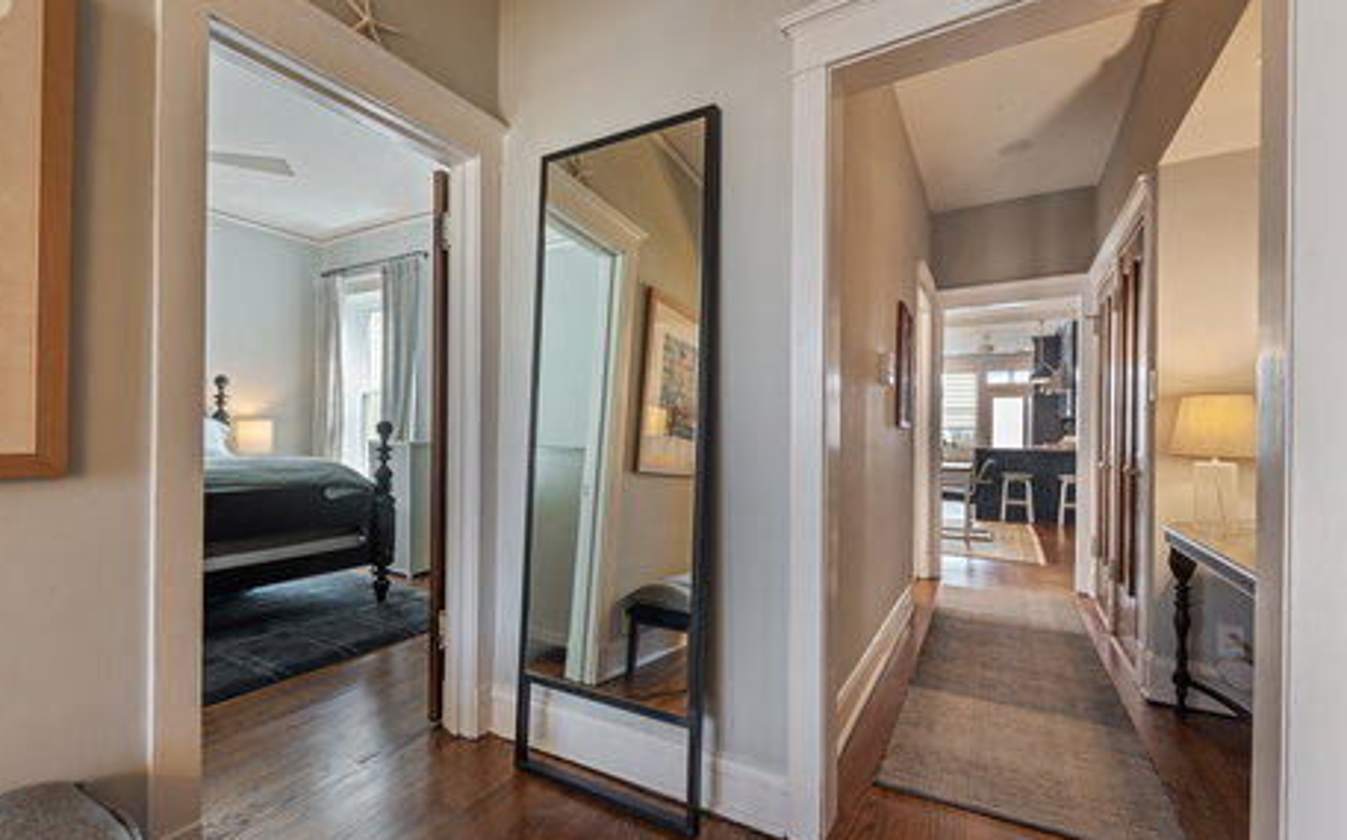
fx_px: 550
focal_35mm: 15
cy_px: 445
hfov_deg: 101.5
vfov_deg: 74.6
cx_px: 687
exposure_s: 1/2
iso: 200
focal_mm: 14
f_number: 9.5
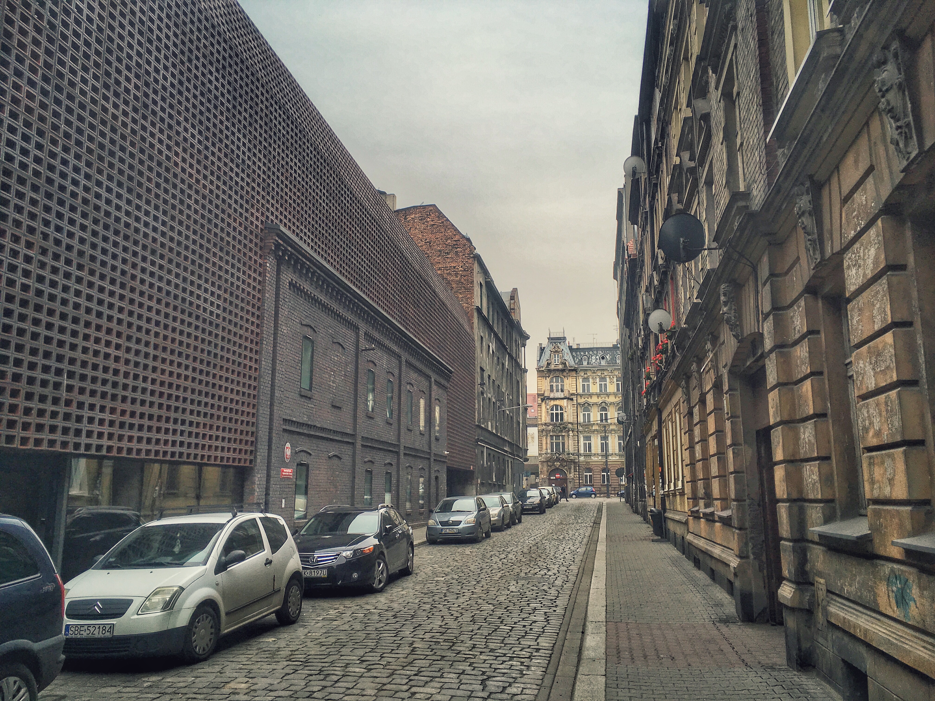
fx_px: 783
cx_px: 468
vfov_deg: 48.2
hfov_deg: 61.7
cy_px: 350
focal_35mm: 29
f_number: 2.2
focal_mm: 4.15
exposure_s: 1/411
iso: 25
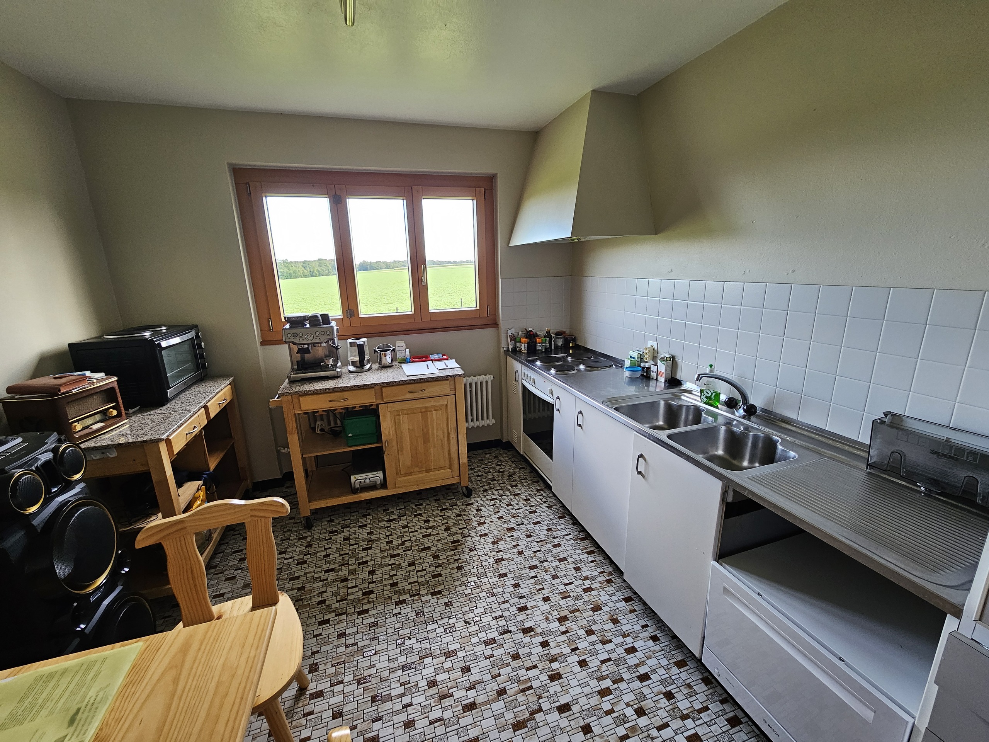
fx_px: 371
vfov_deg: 89.9
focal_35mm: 13
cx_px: 494
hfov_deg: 106.2
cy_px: 371
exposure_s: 1/50
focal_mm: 2.2
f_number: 2.2
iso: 100
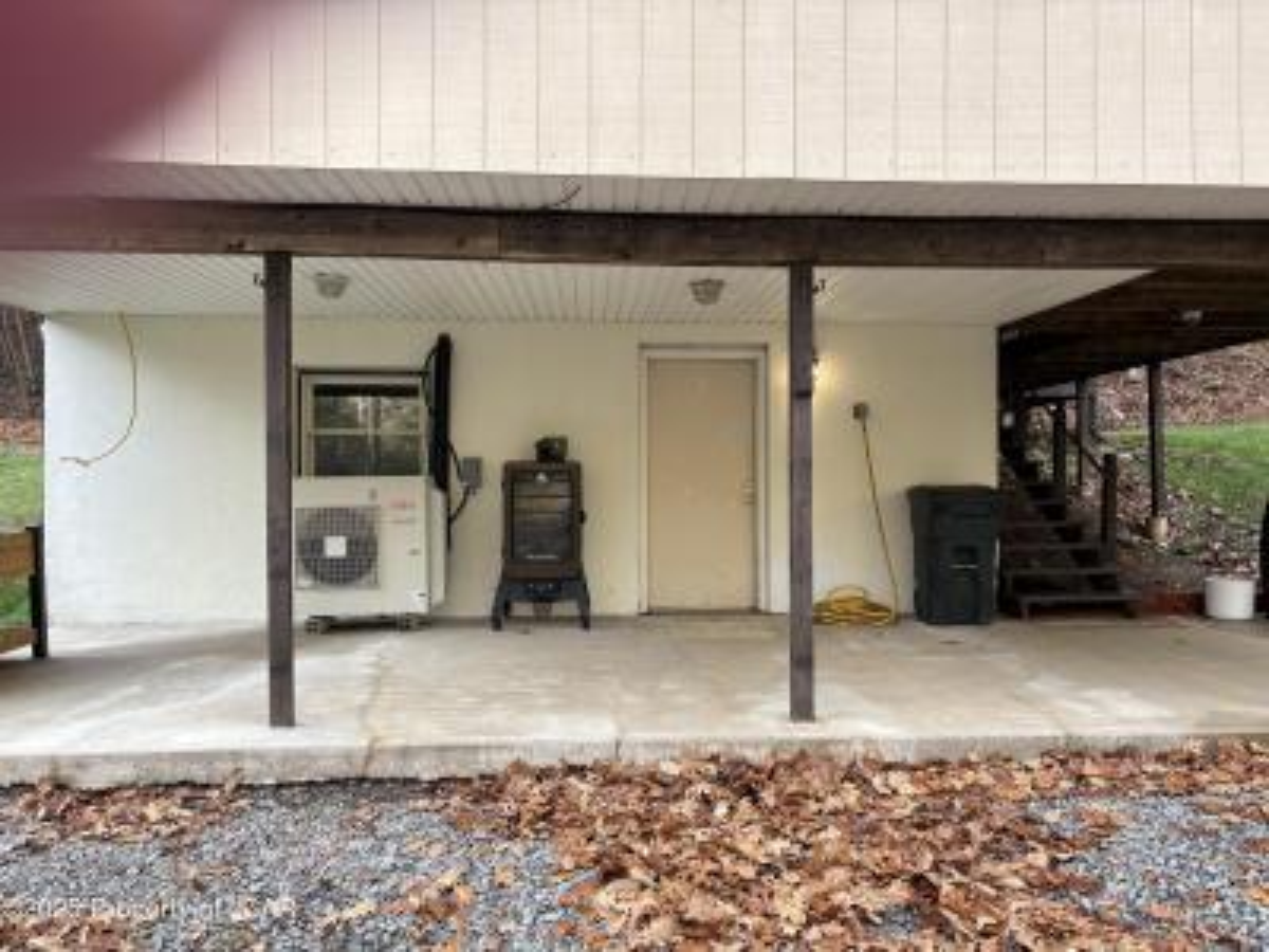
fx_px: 953
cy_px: 476
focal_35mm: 26
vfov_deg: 53.1
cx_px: 634
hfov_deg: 67.3
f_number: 1.6
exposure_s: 1/122
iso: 40
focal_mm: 5.96
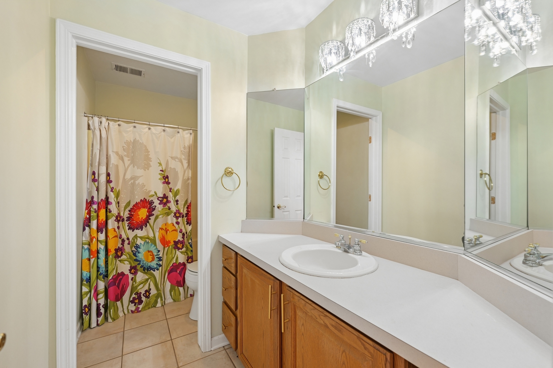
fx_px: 215
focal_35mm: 14
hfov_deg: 104.3
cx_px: 276
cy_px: 184
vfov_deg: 81.2
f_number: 4
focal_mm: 14
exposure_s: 1/100
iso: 1000
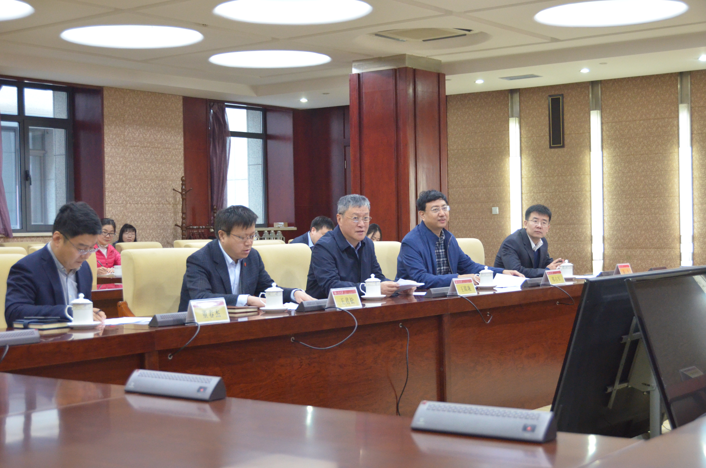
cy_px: 234
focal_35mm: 54
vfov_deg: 25.0
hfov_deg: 36.9
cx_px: 353
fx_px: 1057
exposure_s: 1/60
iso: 2800
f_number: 4.2
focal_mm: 36
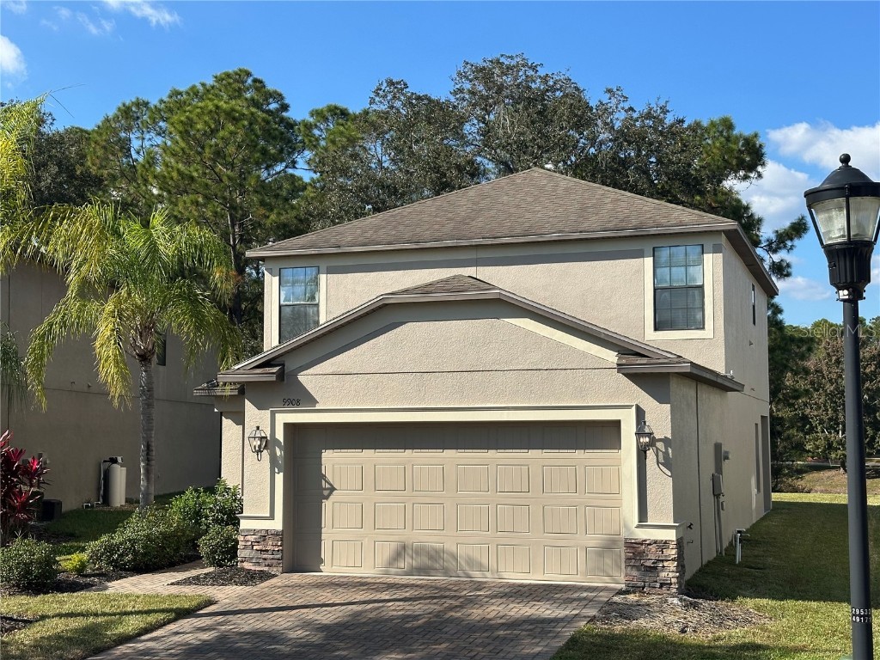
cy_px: 330
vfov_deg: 30.3
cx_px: 440
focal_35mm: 48
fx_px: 1220
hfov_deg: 39.7
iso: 64
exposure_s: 1/3876
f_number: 1.78
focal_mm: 6.86
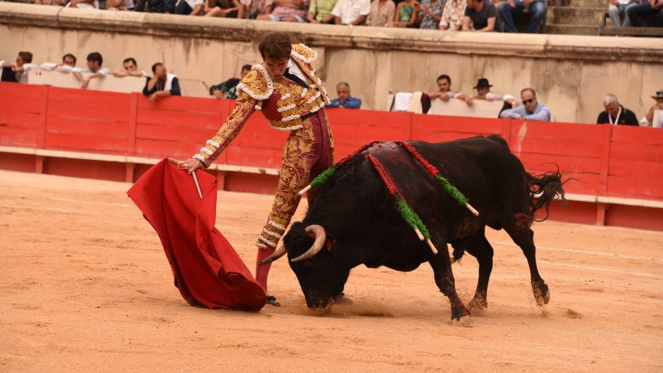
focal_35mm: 179
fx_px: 3147
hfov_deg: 12.0
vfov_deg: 6.8
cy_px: 194
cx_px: 331
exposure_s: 1/640
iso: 400
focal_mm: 170
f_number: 7.1
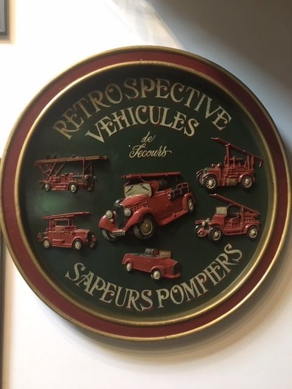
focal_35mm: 29
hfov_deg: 48.2
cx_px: 146
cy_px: 194
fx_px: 326
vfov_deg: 61.7
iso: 250
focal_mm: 4.15
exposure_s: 1/17
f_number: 2.2
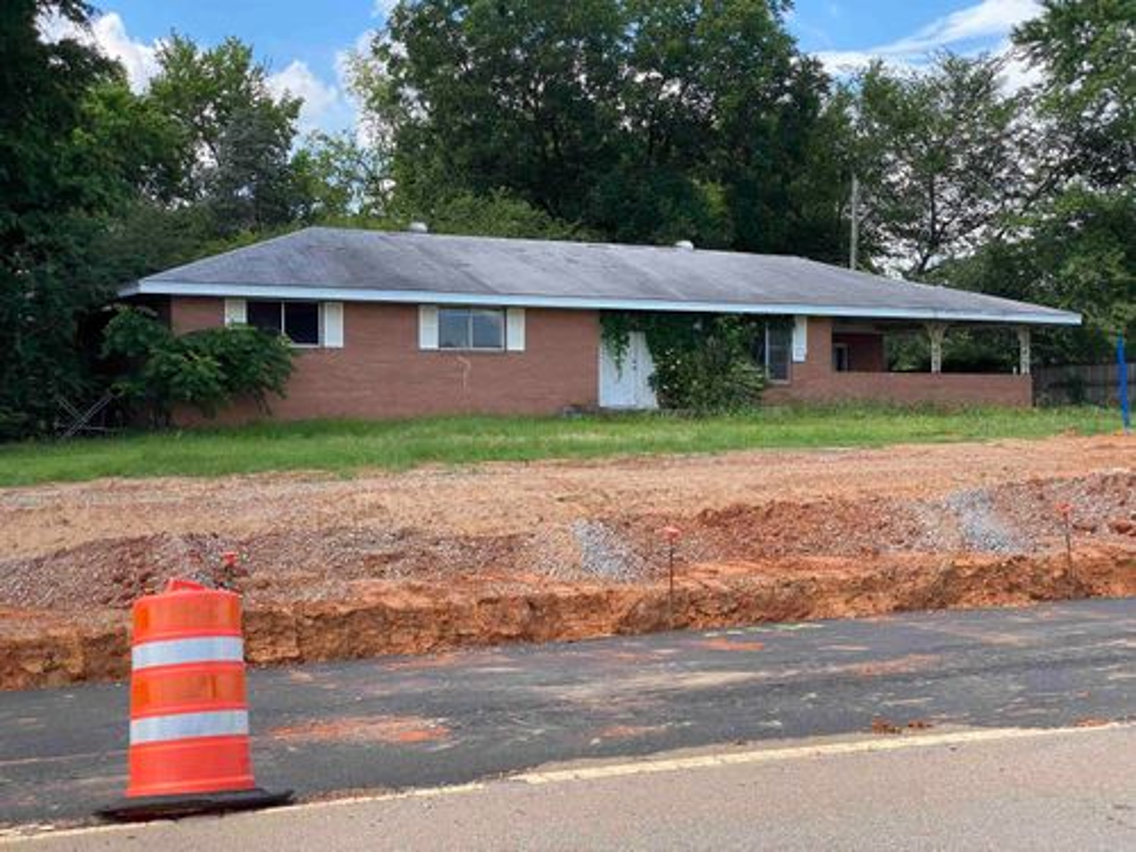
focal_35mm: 52
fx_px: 1706
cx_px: 568
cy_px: 426
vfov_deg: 28.0
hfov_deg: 36.8
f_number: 2
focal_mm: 6
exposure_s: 1/639
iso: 20
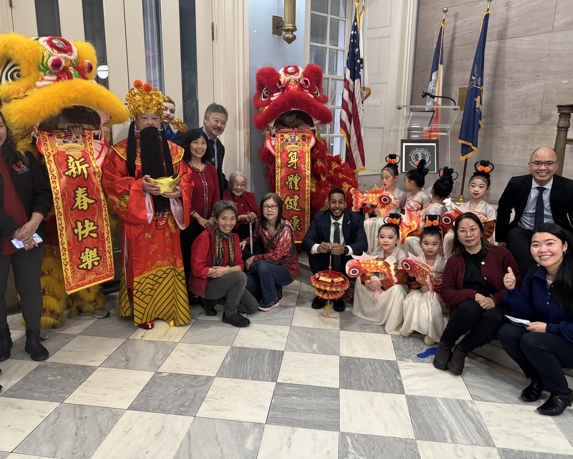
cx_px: 283
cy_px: 230
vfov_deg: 56.8
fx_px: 424
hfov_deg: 68.1
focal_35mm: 25
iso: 800
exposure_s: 1/40
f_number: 1.78
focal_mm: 6.76
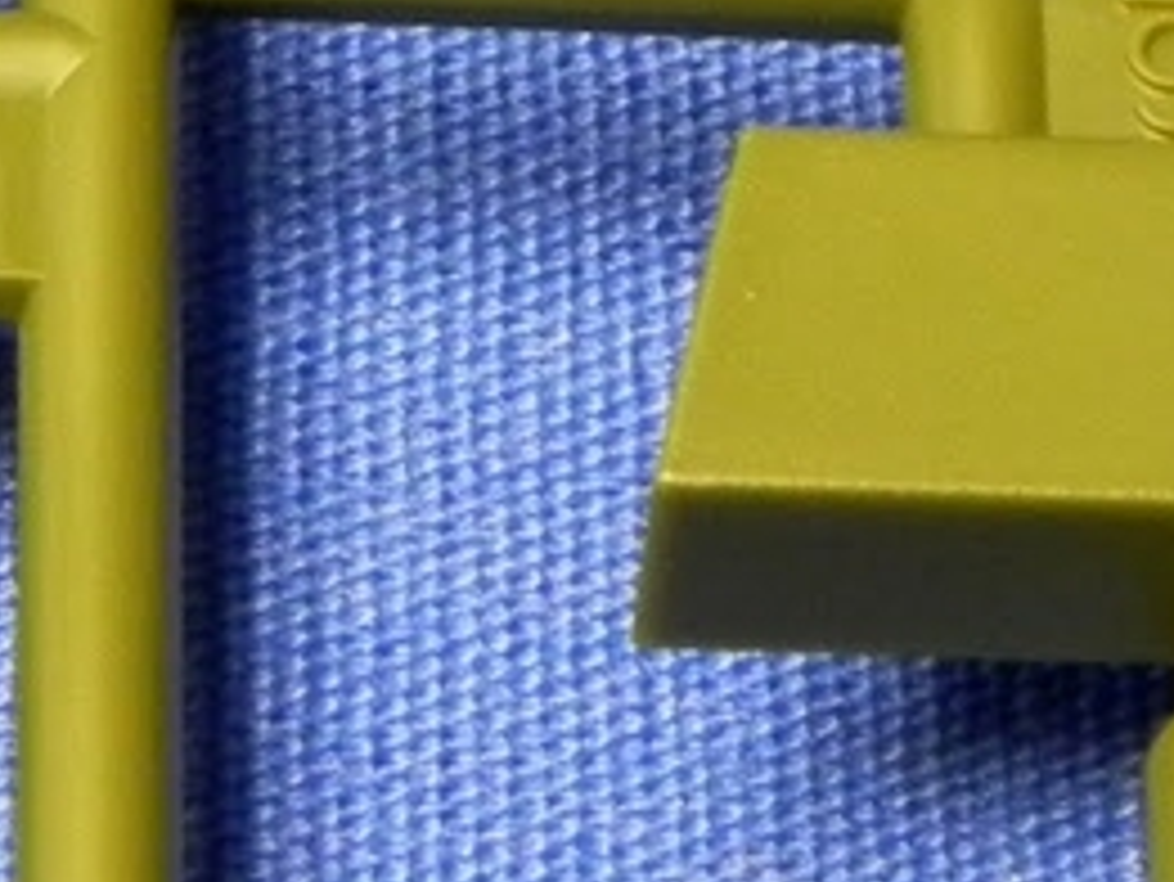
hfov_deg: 3.5
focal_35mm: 573
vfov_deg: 2.6
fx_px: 19442
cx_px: -382
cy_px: -194
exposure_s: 1/8.4
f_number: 4
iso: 400
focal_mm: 20.8
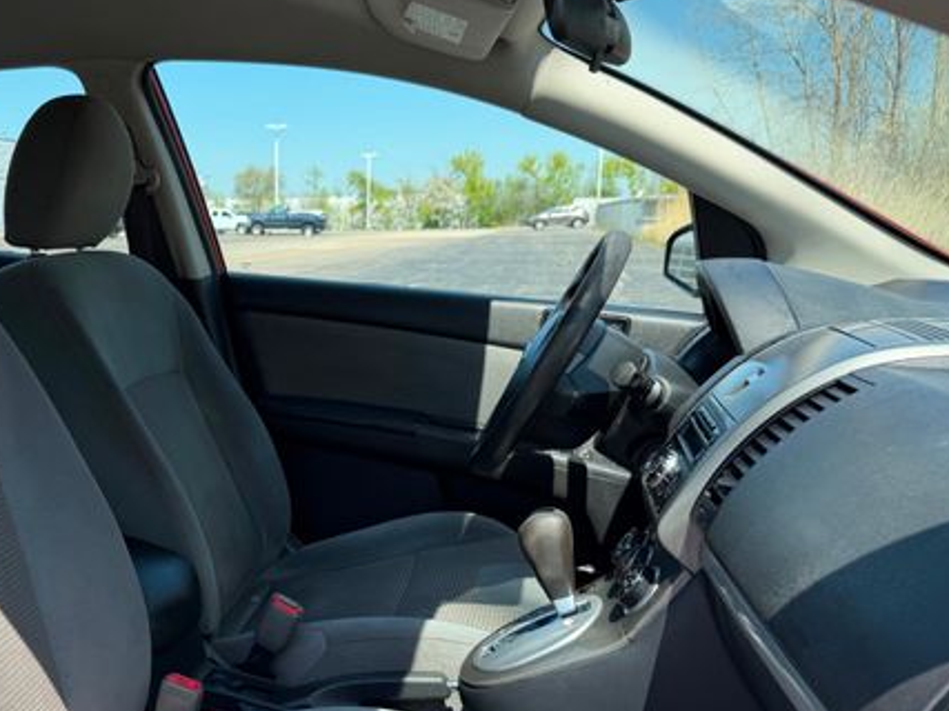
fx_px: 987
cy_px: 462
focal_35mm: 36
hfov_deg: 49.6
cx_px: 251
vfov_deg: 39.3
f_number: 1.78
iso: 80
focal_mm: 6.76
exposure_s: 1/1211
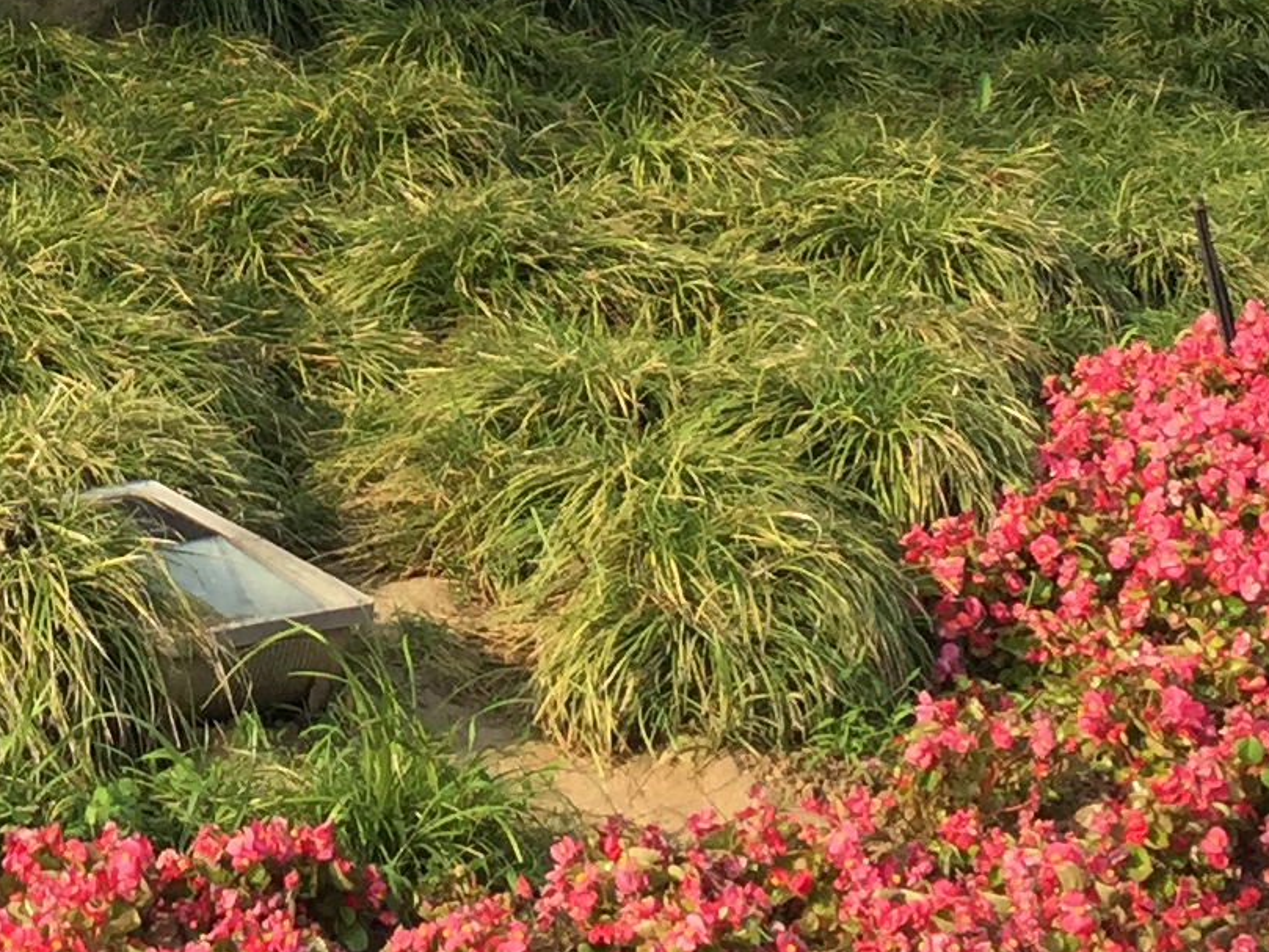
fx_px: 4290
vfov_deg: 12.0
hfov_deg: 16.3
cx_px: -179
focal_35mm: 117
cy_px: -536
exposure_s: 1/942
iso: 32
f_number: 2.2
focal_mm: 4.15
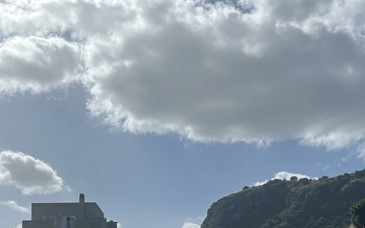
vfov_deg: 19.5
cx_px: 150
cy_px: 250
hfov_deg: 31.9
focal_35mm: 64
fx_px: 637
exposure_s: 1/16393
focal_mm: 5.7
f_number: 1.5
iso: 50
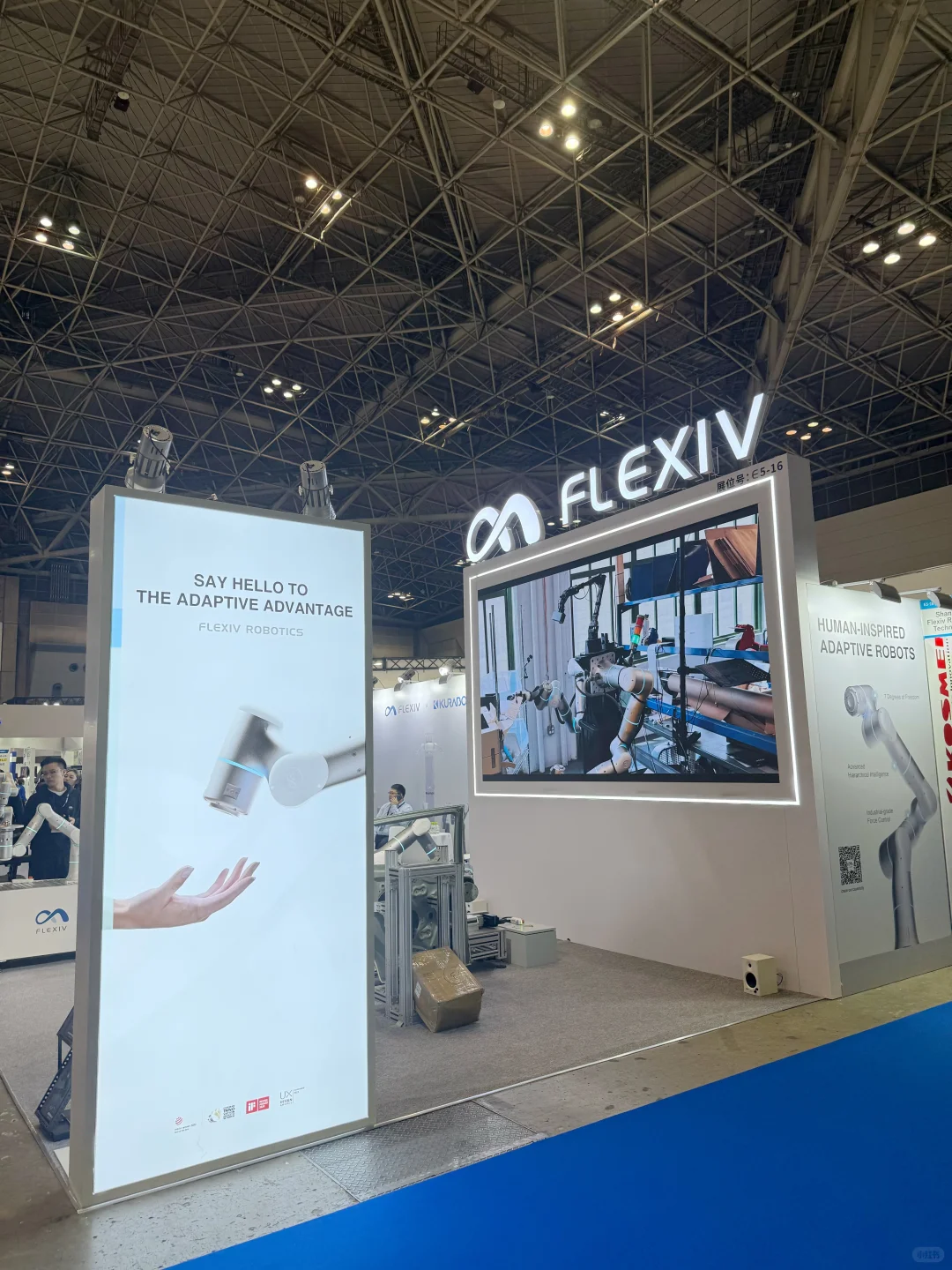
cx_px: 476
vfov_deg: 71.6
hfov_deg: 56.8
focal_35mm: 24
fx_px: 880
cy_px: 635
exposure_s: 1/259
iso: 64
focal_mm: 6.76
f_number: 1.78
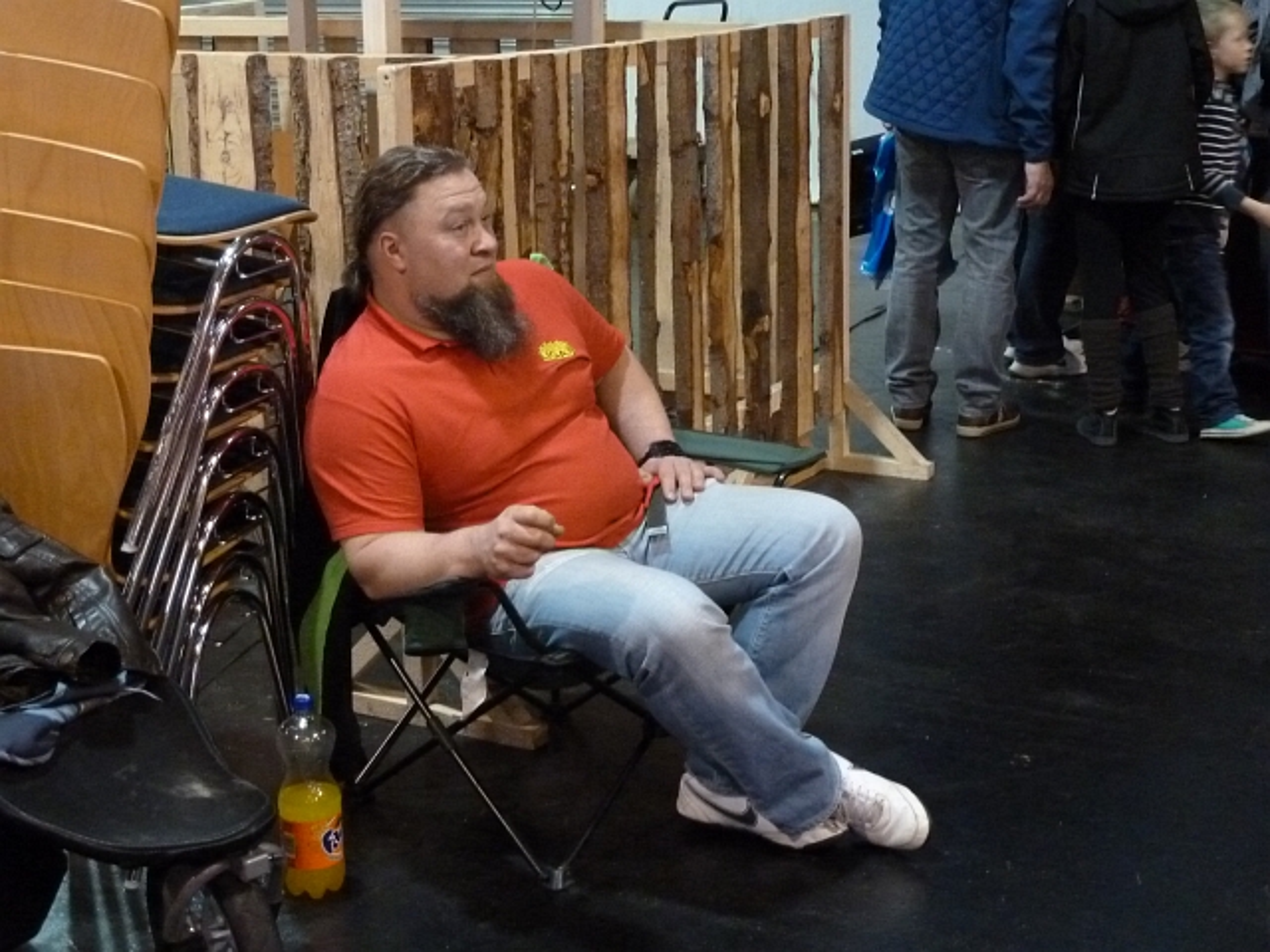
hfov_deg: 34.9
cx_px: 635
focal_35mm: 55
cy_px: 476
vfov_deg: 26.6
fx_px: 2018
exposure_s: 1/30
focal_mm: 9.1
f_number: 3.9
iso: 800
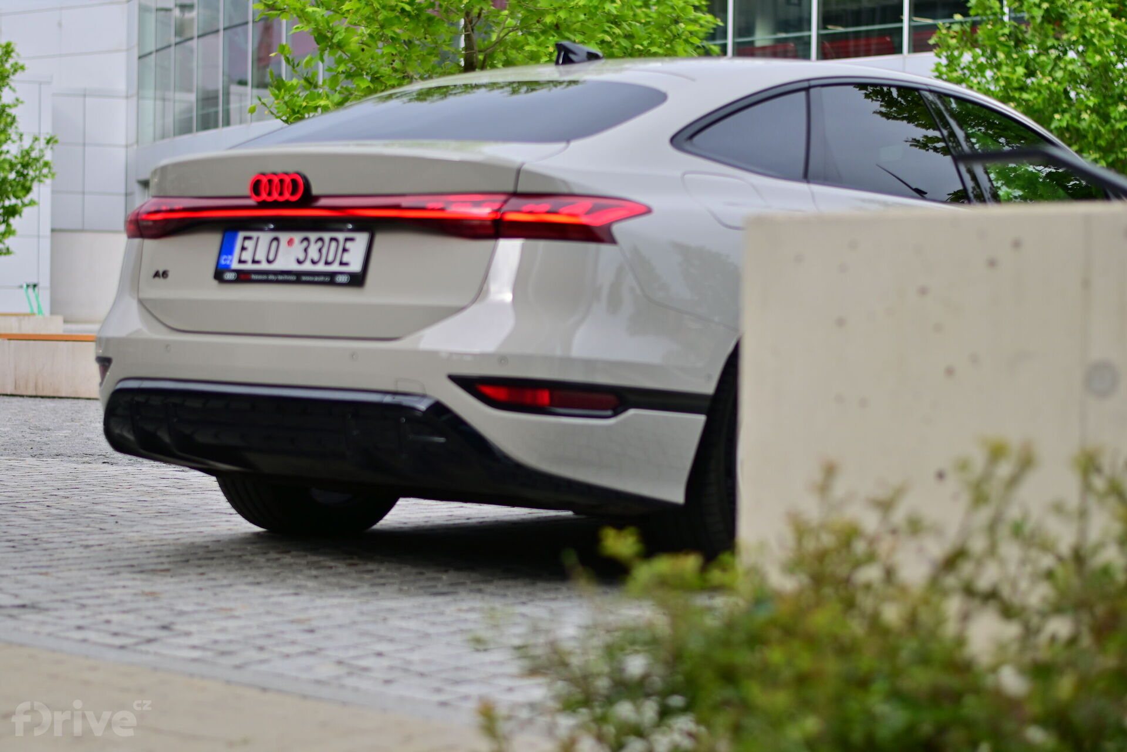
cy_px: 376
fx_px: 2348
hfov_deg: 27.0
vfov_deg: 18.2
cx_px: 564
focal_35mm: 75
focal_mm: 50
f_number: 2
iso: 100
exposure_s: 1/2000
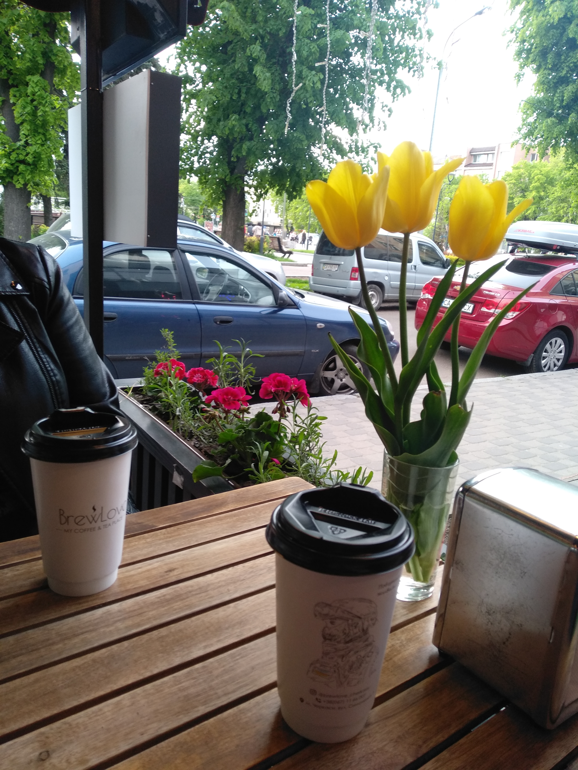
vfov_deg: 67.3
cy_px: 385
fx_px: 579
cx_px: 289
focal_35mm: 26
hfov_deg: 53.1
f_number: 2.2
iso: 160
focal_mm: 3.82
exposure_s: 1/60
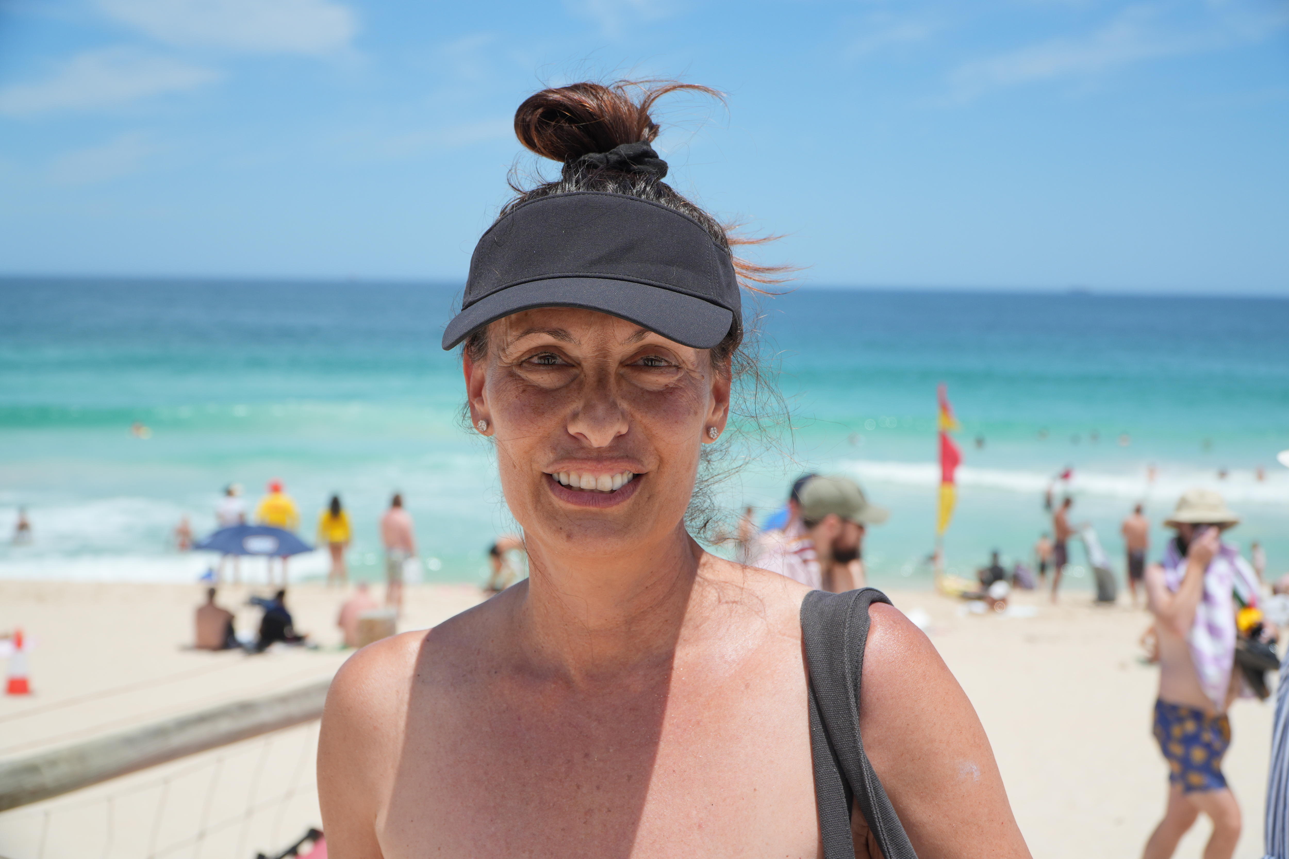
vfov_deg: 25.8
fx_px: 1880
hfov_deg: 37.9
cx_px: 644
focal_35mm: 52
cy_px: 430
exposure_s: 1/1000
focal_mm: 35
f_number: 5
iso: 100
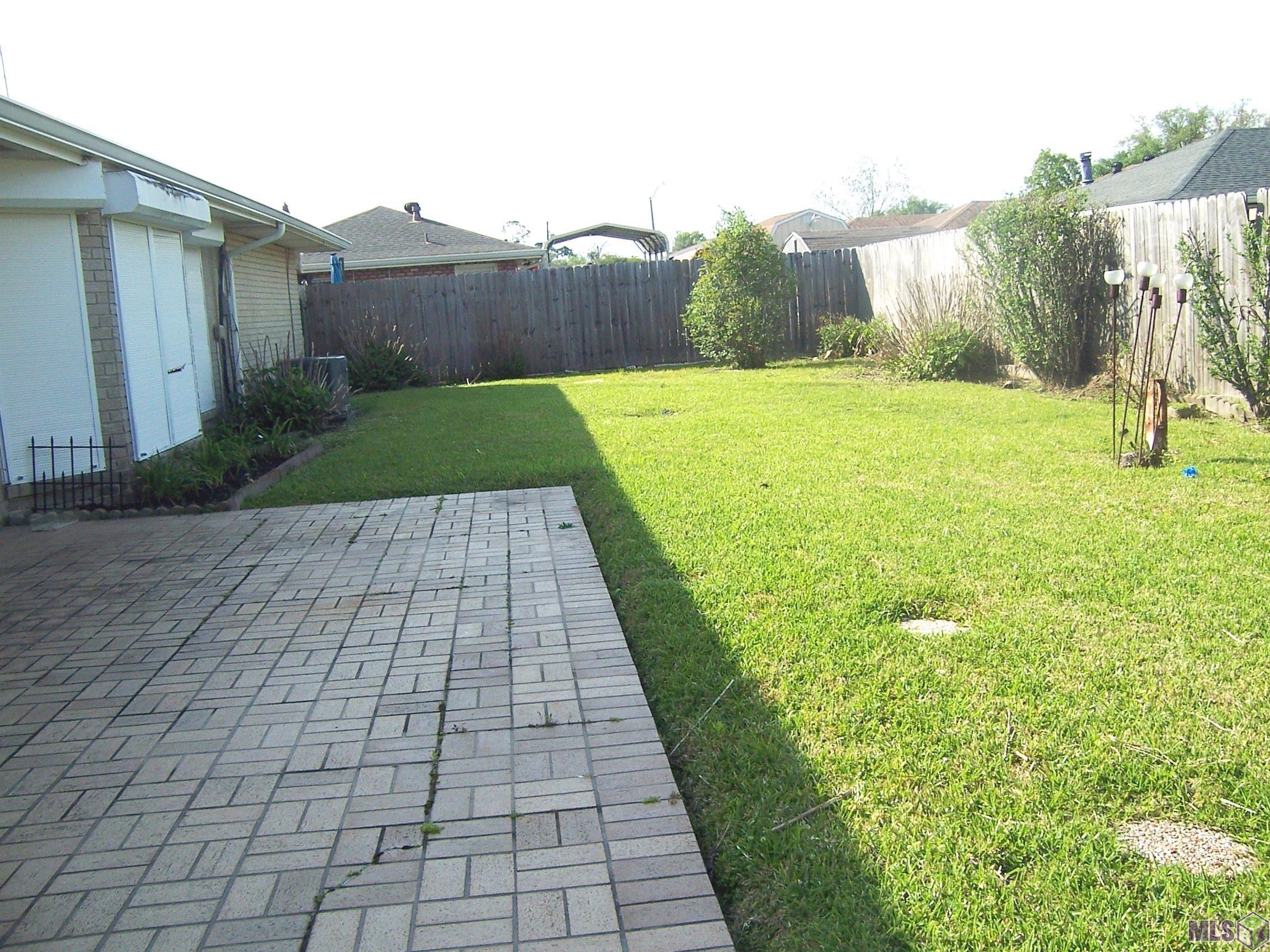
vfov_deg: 42.9
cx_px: 635
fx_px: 1211
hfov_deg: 55.4
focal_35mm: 33
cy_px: 476
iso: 80
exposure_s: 1/750
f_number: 3.4
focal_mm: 5.5
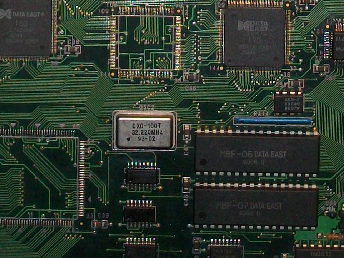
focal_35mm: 251
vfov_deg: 5.9
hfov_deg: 7.9
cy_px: -35
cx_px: 99
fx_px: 2495
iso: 64
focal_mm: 11.8
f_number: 3.8
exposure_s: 1/100
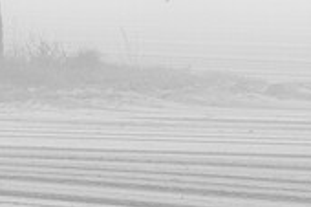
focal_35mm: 597
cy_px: -64
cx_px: -234
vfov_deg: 2.3
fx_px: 5152
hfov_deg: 3.4
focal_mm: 98
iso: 640
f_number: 8
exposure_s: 1/250
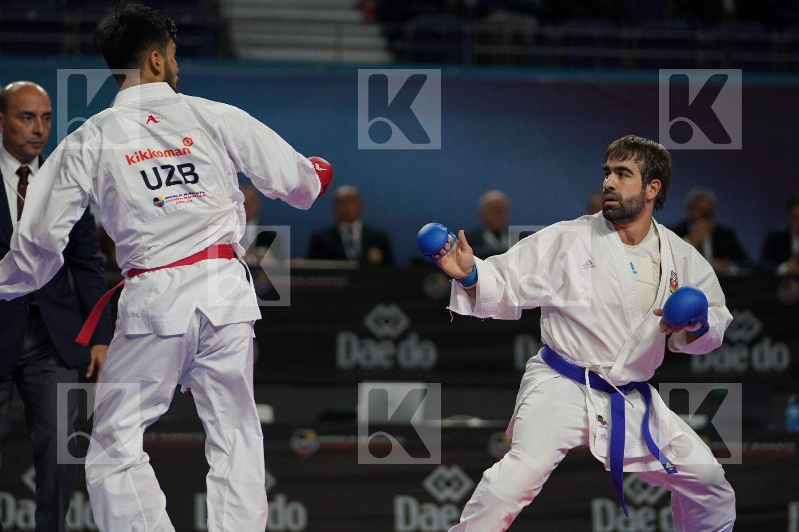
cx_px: 400
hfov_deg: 8.9
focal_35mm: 232
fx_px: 5149
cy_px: 266
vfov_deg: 5.9
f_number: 2.8
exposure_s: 1/1000
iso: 1000
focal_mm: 155
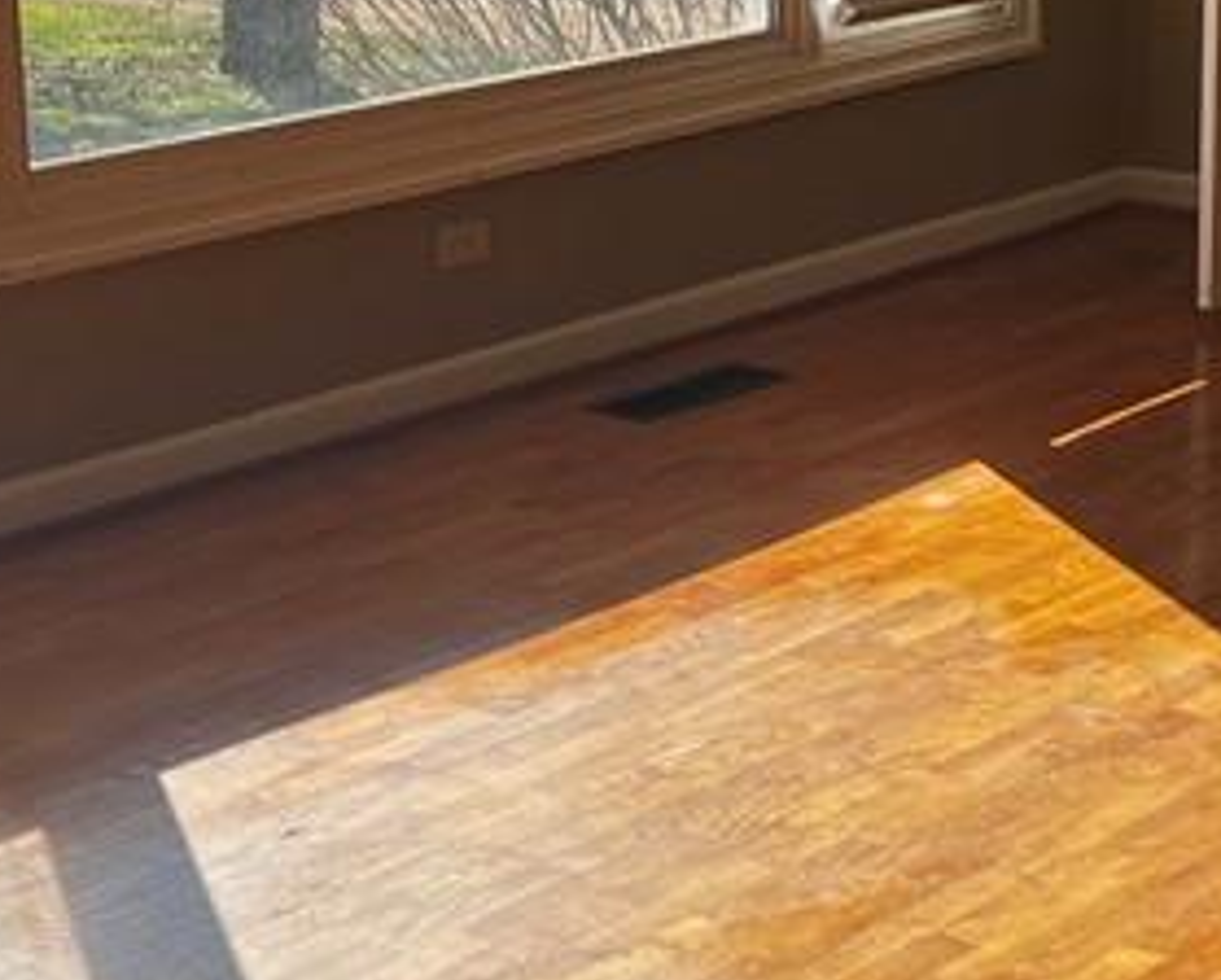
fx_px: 3365
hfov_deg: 20.5
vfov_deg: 16.5
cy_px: 319
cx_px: 770
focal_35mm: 93
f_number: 1.5
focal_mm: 5.7
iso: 50
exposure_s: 1/1751
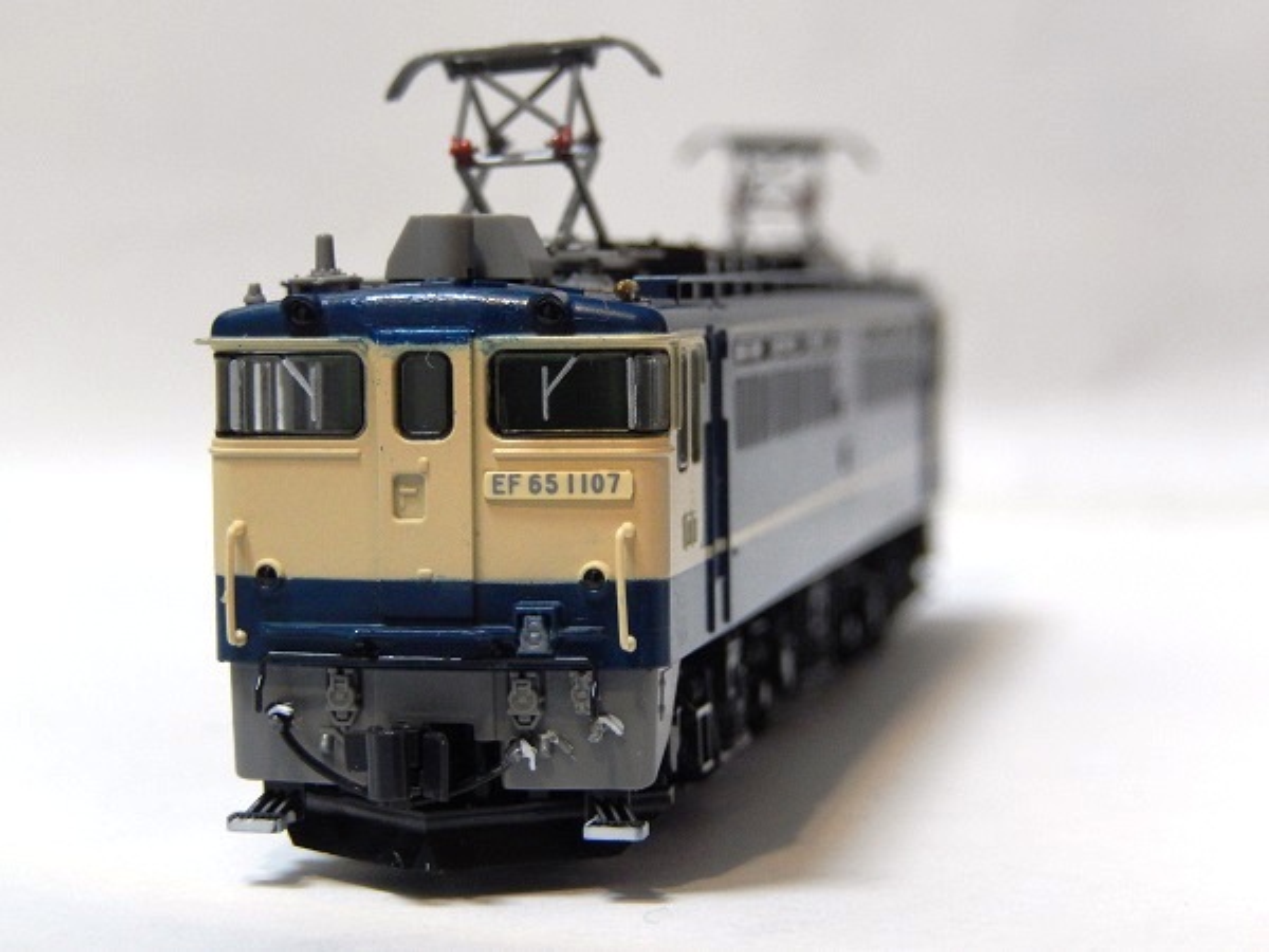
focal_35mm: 95
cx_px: 634
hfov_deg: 20.7
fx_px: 3483
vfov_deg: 15.6
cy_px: 476
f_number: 5.2
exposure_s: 1/5
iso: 200
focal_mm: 17
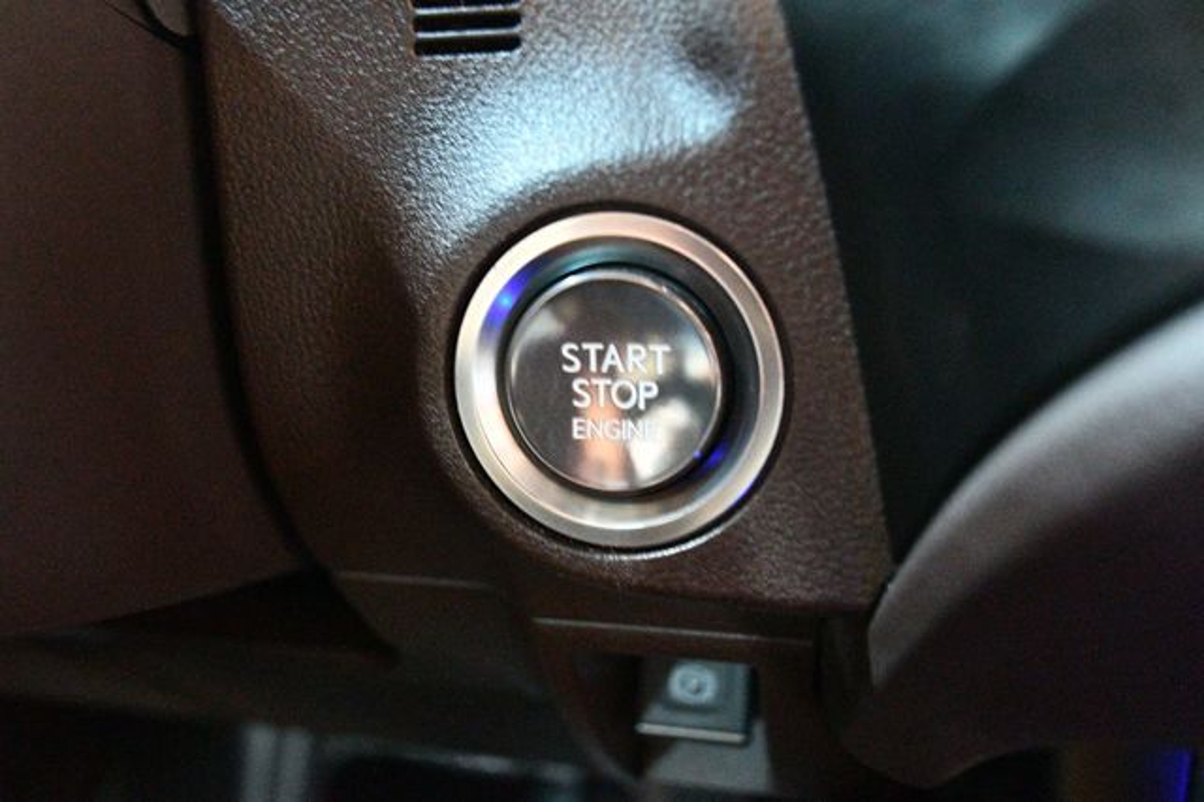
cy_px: 401
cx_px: 602
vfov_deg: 43.6
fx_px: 1003
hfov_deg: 62.0
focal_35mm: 30
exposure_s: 1/10
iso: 12800
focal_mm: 20
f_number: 3.8
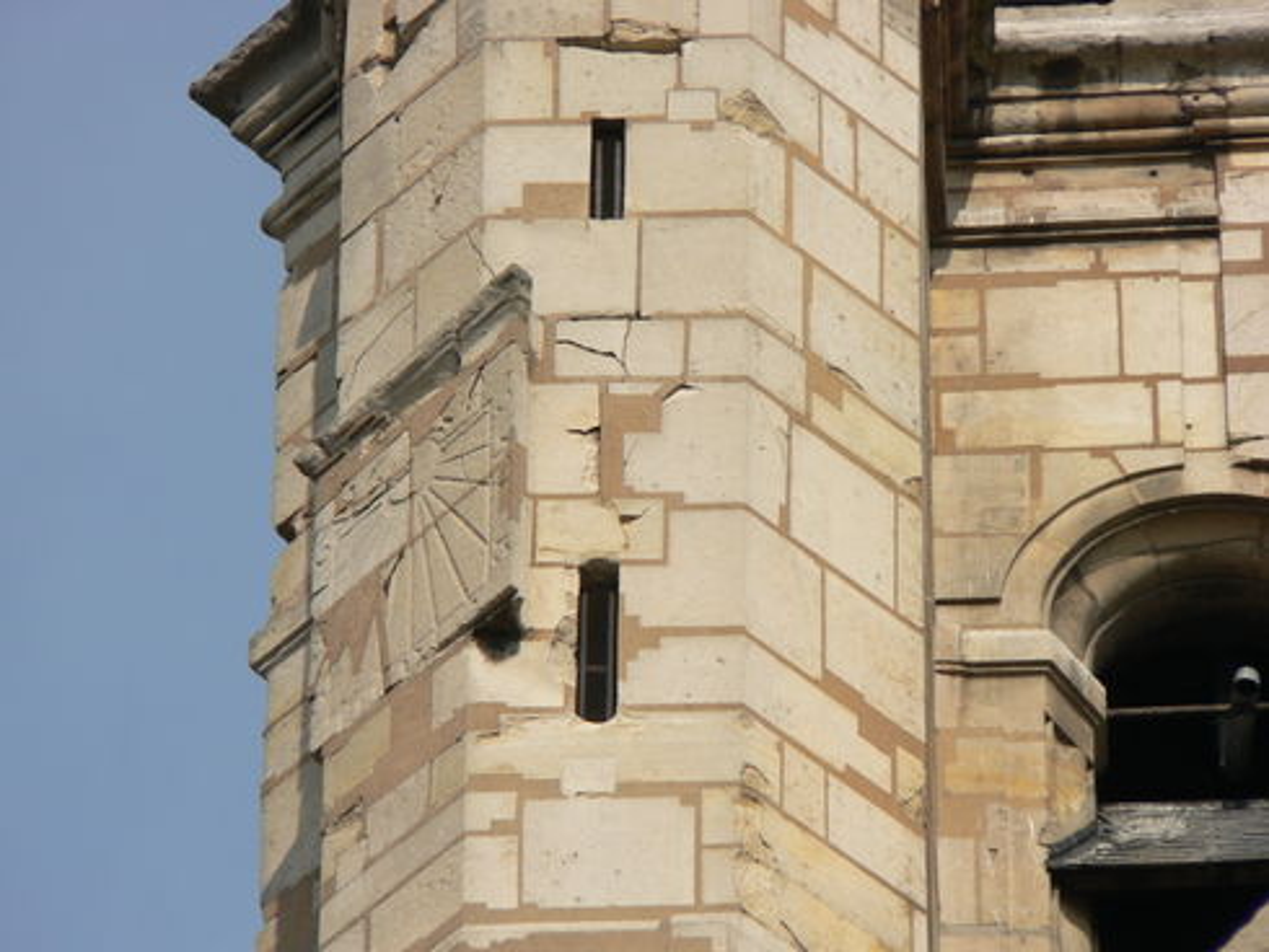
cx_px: 634
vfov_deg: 3.5
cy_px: 476
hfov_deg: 4.7
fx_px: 15404
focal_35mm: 420
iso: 64
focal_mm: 72
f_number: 5.6
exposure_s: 1/500
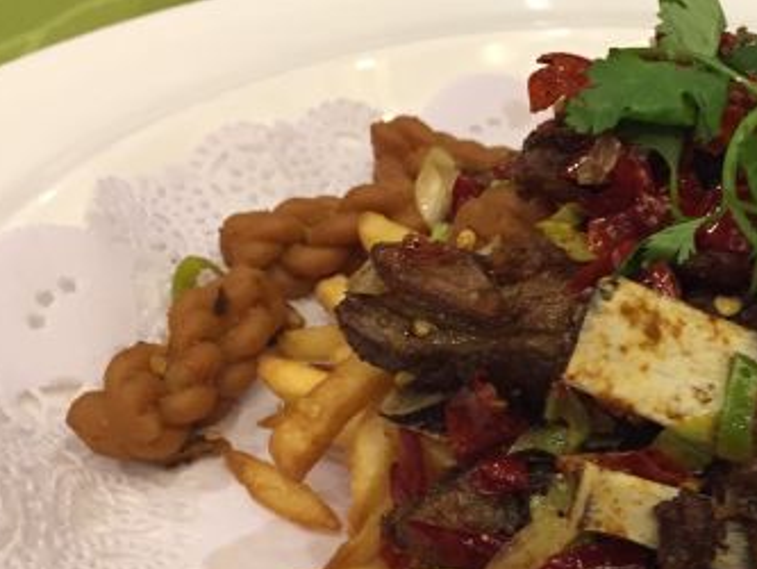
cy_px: 450
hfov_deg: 30.7
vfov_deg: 23.7
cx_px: 634
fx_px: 1334
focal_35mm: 61
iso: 200
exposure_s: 1/33
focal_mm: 4.15
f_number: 2.2
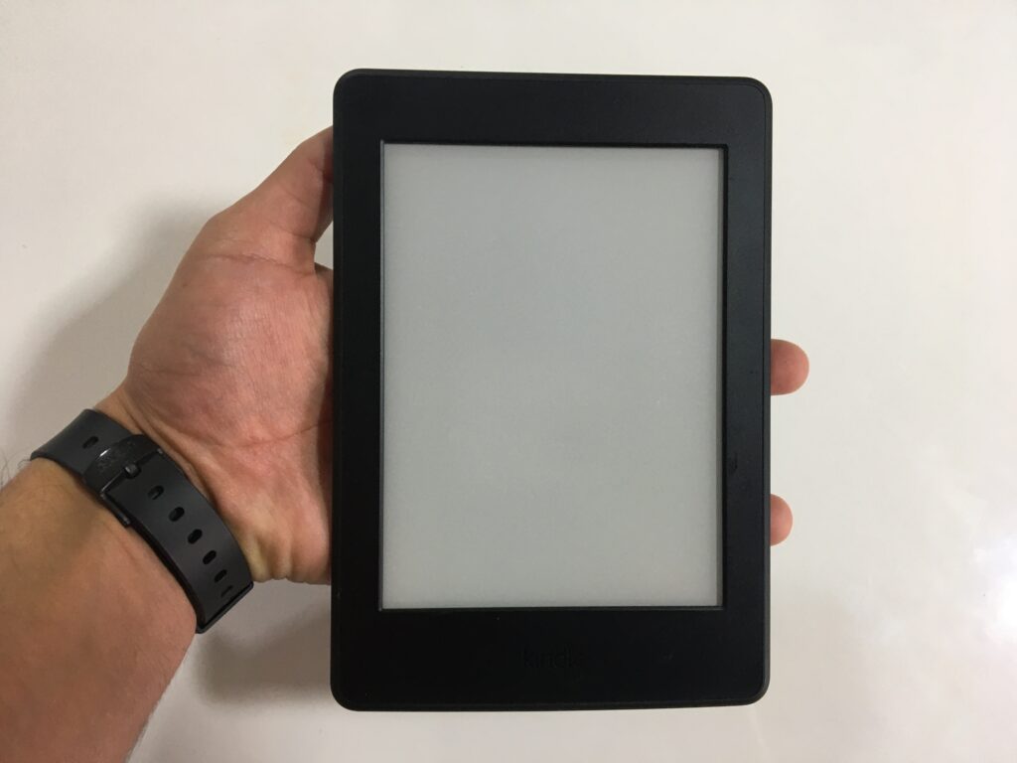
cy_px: 382
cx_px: 508
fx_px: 852
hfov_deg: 61.7
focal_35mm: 29
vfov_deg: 48.2
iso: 100
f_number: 2.2
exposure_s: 1/33
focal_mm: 4.15
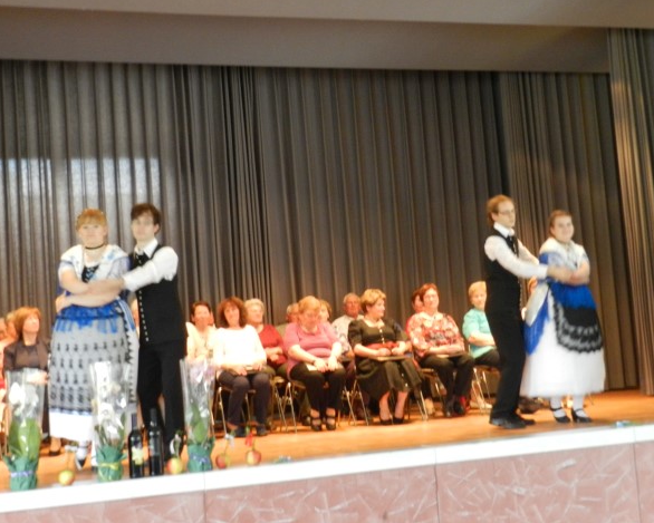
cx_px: 333
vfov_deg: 30.8
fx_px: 949
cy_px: 256
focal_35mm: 49
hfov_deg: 38.0
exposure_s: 1/25
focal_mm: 8.1
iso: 800
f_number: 4.2
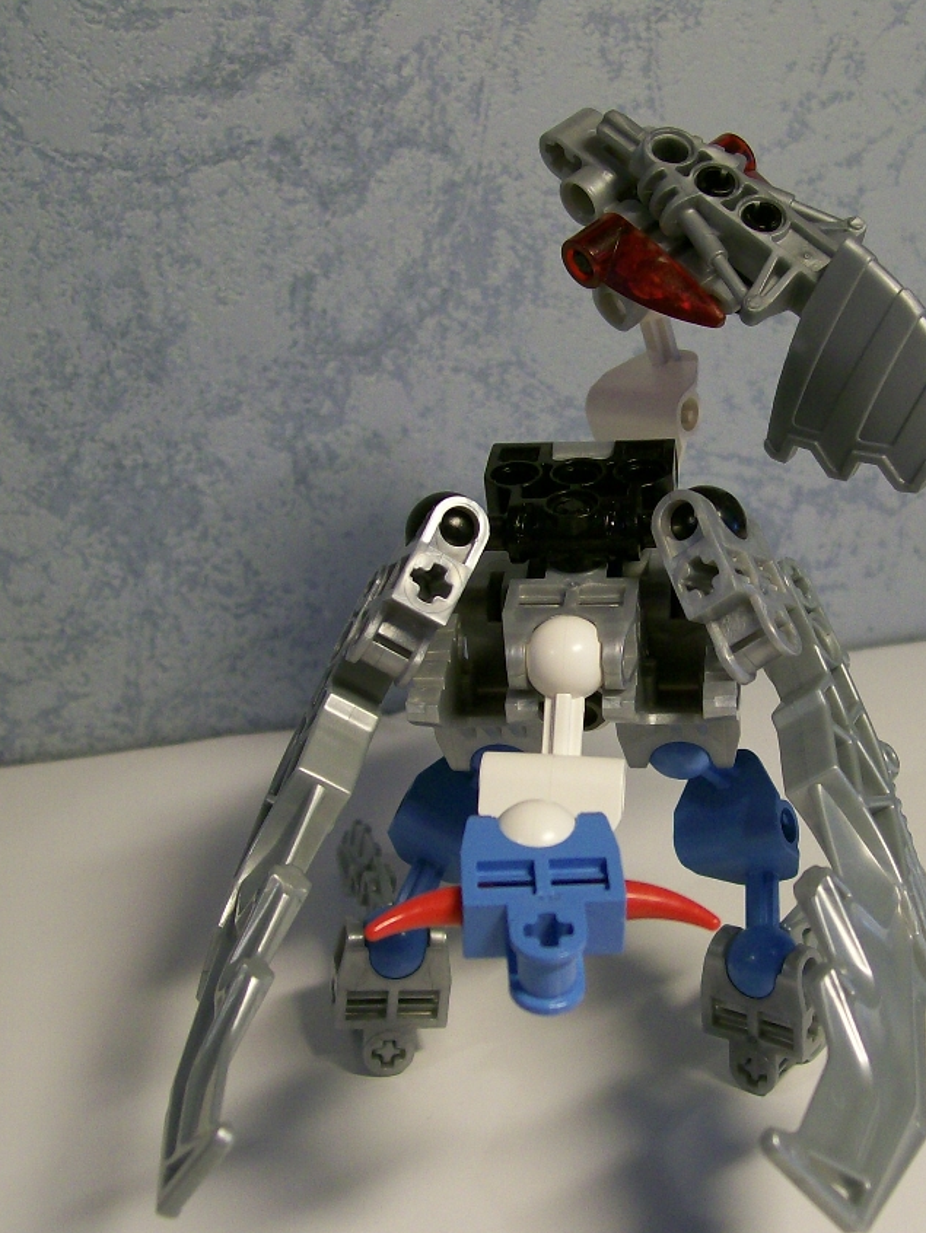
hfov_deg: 29.5
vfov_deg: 38.9
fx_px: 1747
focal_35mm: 49
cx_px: 602
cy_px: 628
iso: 105
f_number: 2.7
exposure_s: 1/32
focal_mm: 6
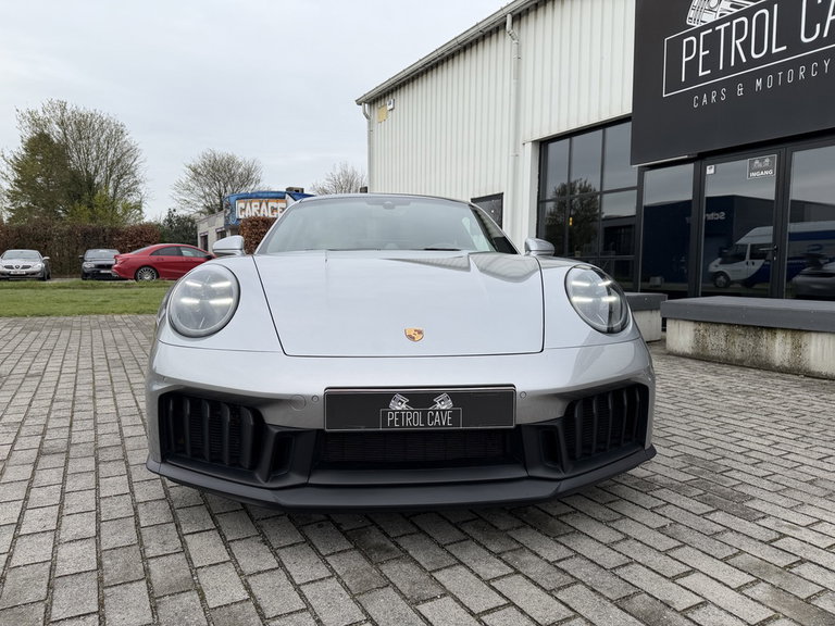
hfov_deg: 71.6
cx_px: 418
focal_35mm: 24
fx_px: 579
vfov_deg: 56.8
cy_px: 313
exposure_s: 1/1812
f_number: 1.78
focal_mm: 6.76
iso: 80
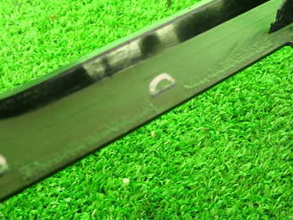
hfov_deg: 43.8
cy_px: 116
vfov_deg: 33.6
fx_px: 364
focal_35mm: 43
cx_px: 145
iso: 125
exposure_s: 1/60
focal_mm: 4.5
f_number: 2
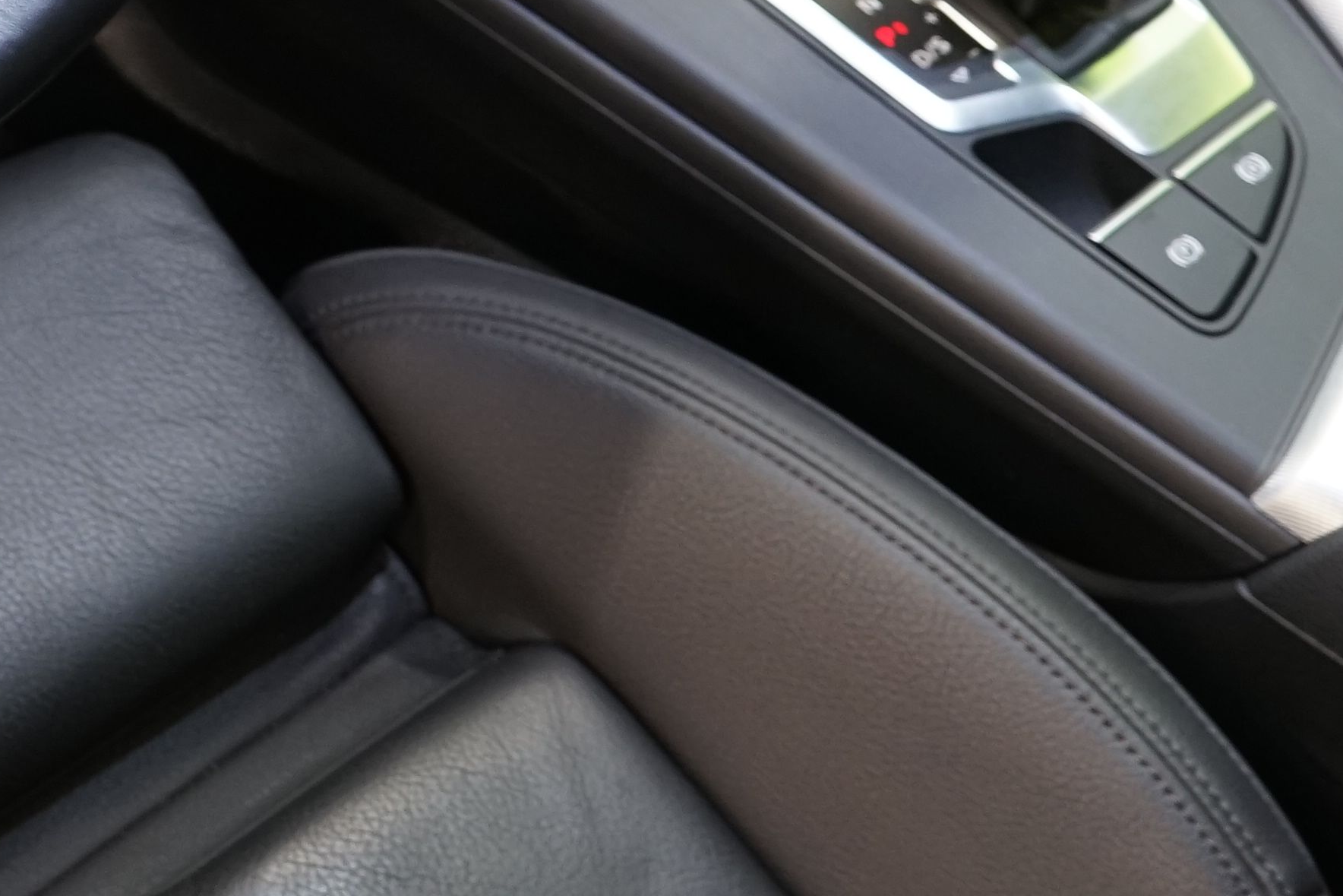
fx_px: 4178
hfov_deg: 18.1
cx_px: 336
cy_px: -296
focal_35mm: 112
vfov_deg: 11.9
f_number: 5
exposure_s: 1/15
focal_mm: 33
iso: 1000
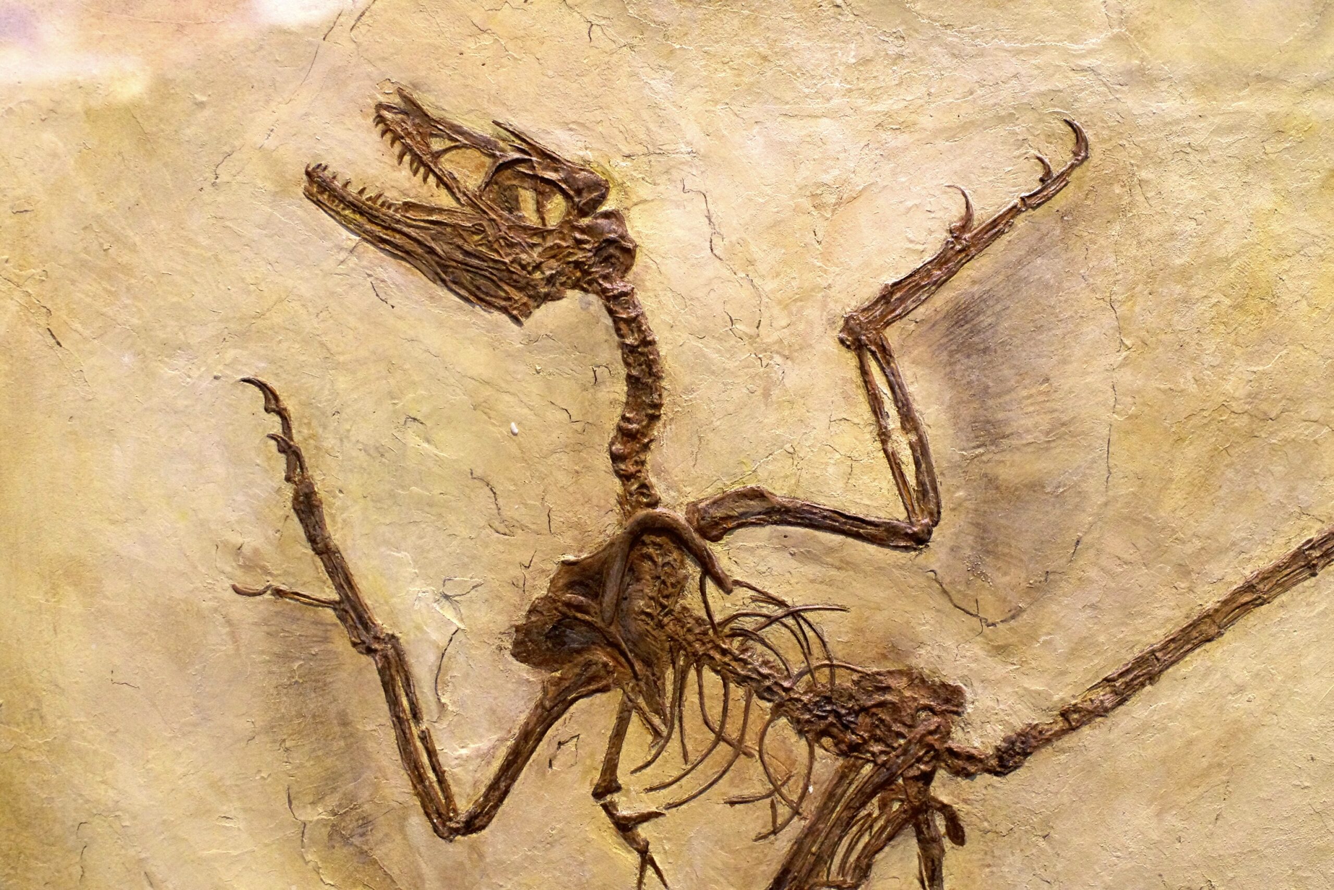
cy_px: 445
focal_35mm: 52
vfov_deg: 26.0
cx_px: 667
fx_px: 1927
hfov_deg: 38.2
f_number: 4.5
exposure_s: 1/20
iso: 1600
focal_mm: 35
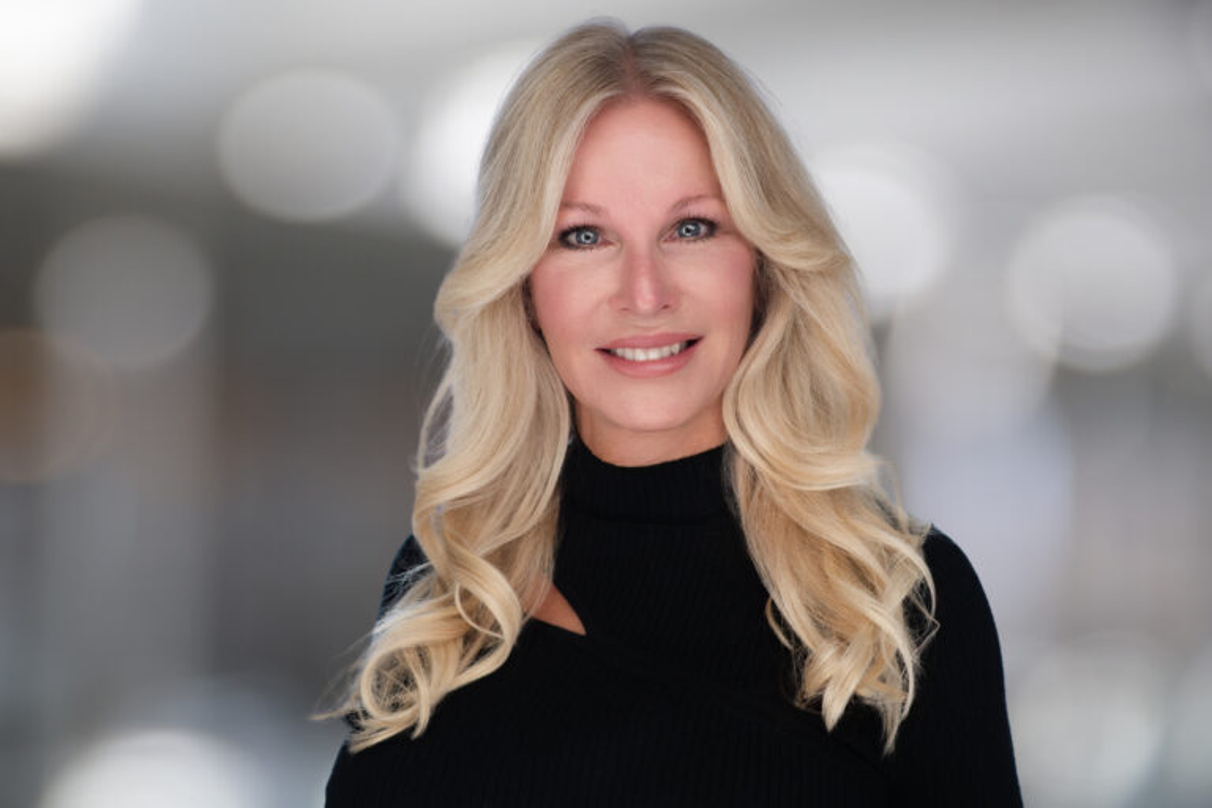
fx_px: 2861
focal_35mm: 85
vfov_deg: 16.1
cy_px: 404
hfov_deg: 23.9
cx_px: 606
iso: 160
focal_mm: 85
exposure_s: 1/125
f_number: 6.3
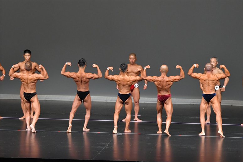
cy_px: 81
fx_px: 1269
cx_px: 122
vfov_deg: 7.3
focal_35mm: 188
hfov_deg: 10.9
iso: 5000
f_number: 5.6
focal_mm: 125
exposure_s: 1/400
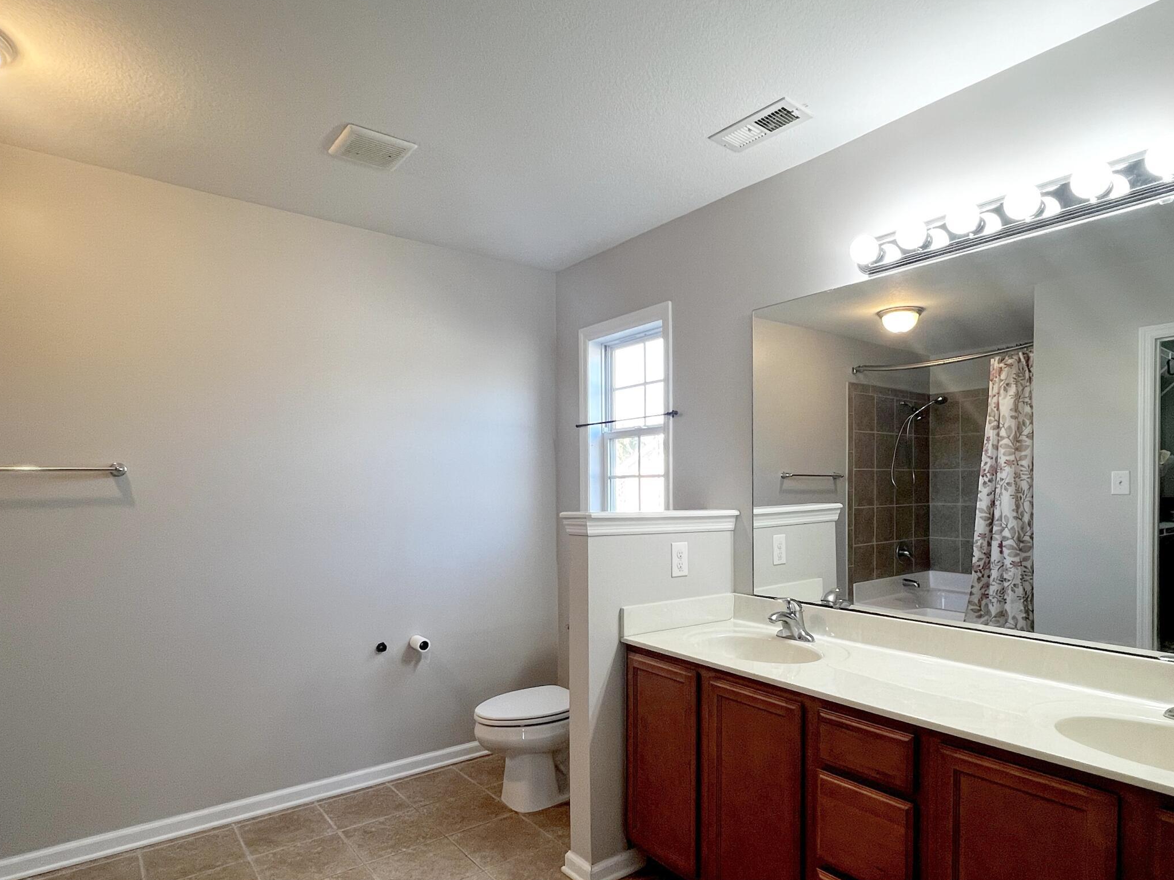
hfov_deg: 84.5
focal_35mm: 19
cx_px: 631
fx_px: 644
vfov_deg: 68.3
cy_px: 507
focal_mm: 1.57
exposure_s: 1/120
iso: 160
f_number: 1.8
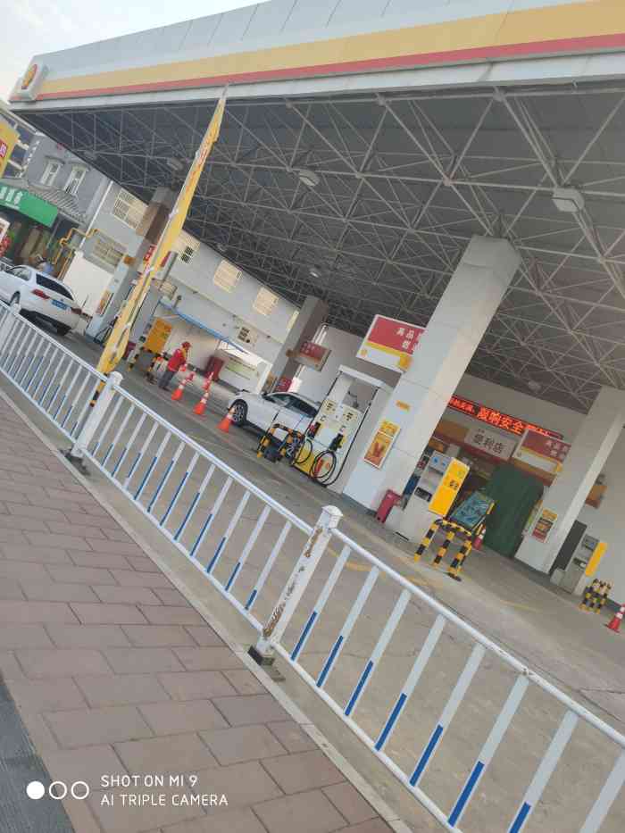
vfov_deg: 65.3
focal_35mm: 27
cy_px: 416
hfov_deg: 51.4
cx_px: 312
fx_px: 650
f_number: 1.75
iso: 112
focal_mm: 4.75
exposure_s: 1/213
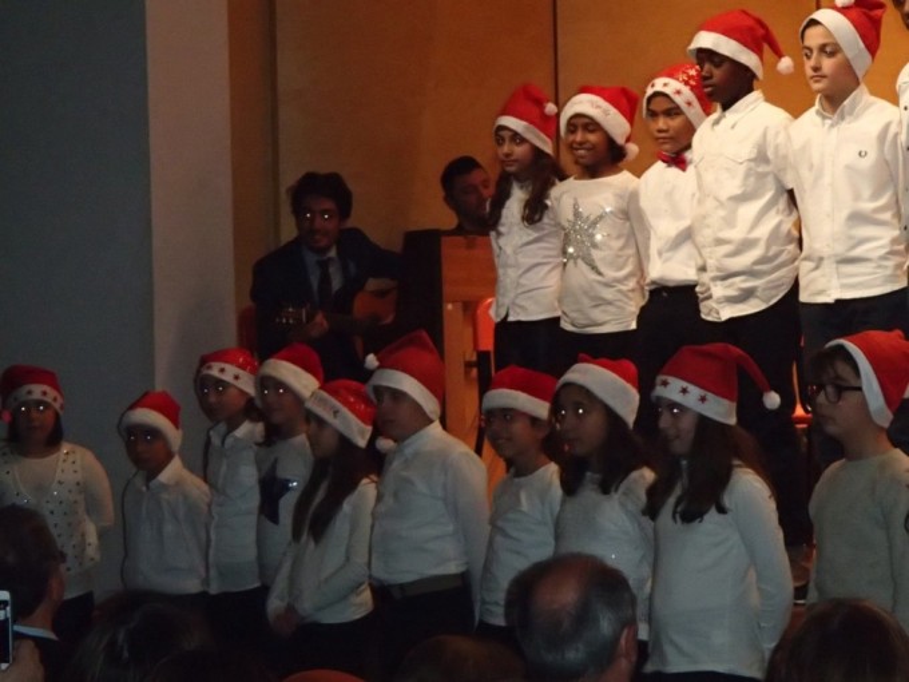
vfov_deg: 12.6
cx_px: 454
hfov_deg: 16.7
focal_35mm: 118
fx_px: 3099
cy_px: 341
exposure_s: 1/60
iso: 1600
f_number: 5.5
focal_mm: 21.22
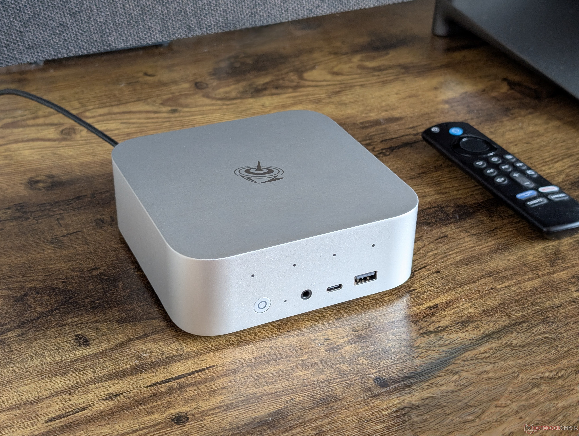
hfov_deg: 38.9
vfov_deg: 29.7
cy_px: 218
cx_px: 290
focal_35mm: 49
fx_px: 821
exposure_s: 1/36.3
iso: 80
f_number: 1.68
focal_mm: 6.9
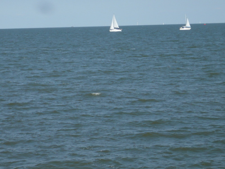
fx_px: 936
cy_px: 84
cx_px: 112
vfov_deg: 10.3
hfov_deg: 13.7
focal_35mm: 144
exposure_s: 1/640
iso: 100
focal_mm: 17.4
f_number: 5
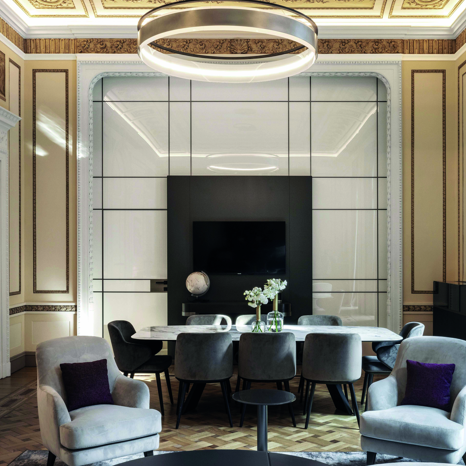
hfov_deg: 41.8
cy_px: 232
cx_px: 246
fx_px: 609
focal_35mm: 40
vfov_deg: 41.9
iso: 200
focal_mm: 19
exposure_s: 1/2
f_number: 14
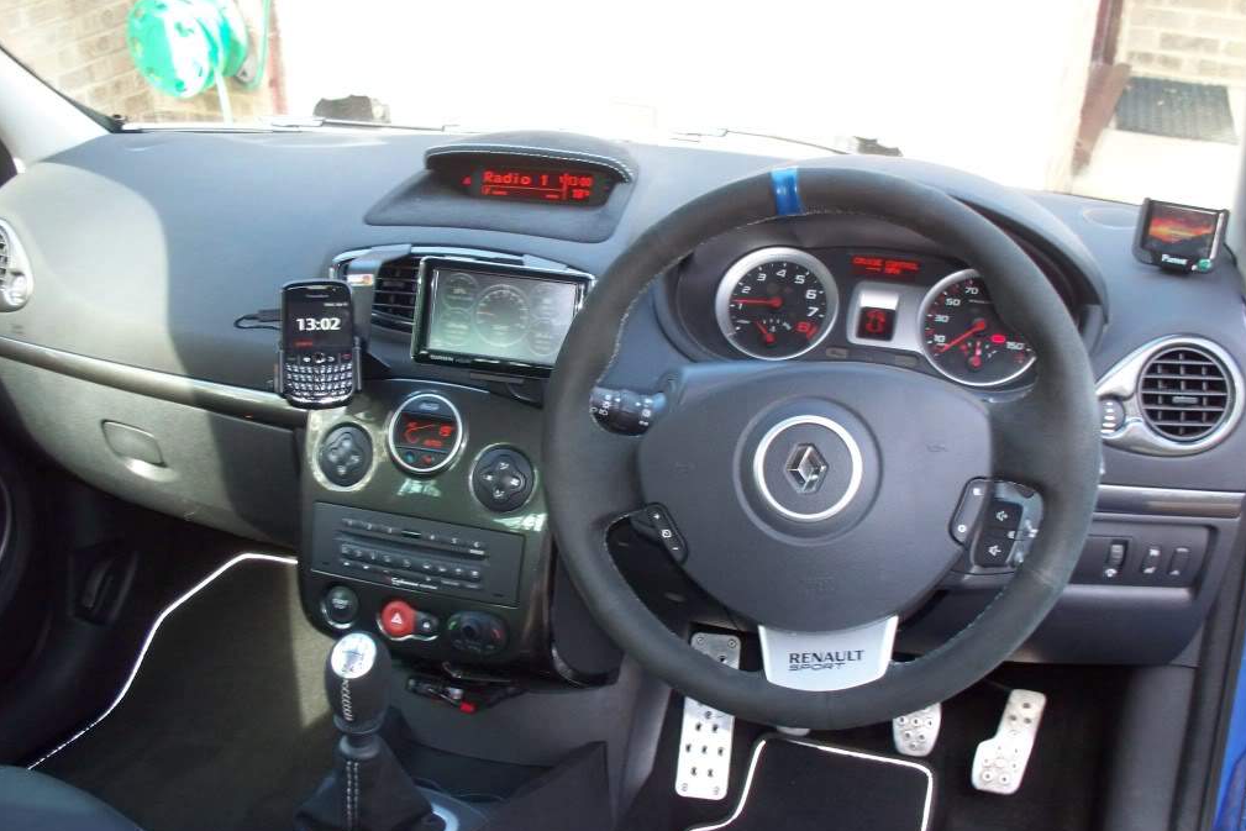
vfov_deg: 35.1
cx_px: 628
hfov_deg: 50.7
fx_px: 1315
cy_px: 393
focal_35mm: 38
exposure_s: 1/60
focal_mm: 7.5
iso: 200
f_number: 2.8
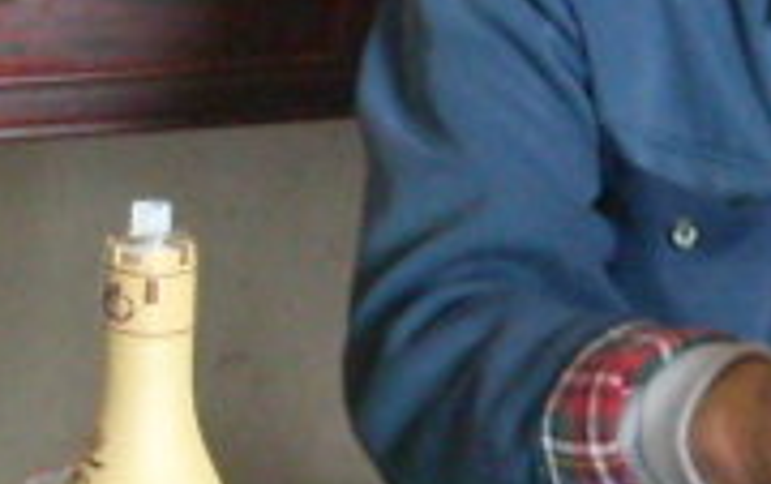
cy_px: 330
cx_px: 505
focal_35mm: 211
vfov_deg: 6.2
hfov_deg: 9.9
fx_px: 4439
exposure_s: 1/30
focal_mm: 5.7
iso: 400
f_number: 2.8
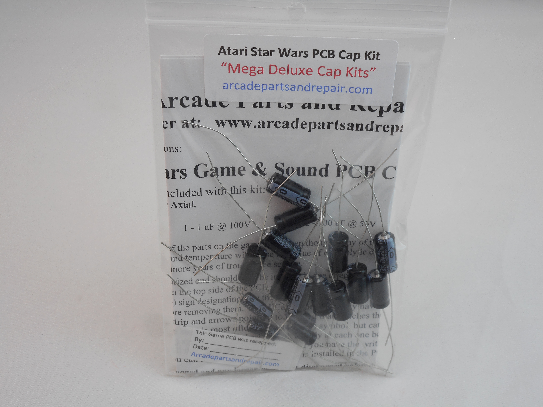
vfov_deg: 28.6
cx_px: 272
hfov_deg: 37.5
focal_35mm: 51
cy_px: 204
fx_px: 800
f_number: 4.9
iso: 100
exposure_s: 1/30
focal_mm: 9.1
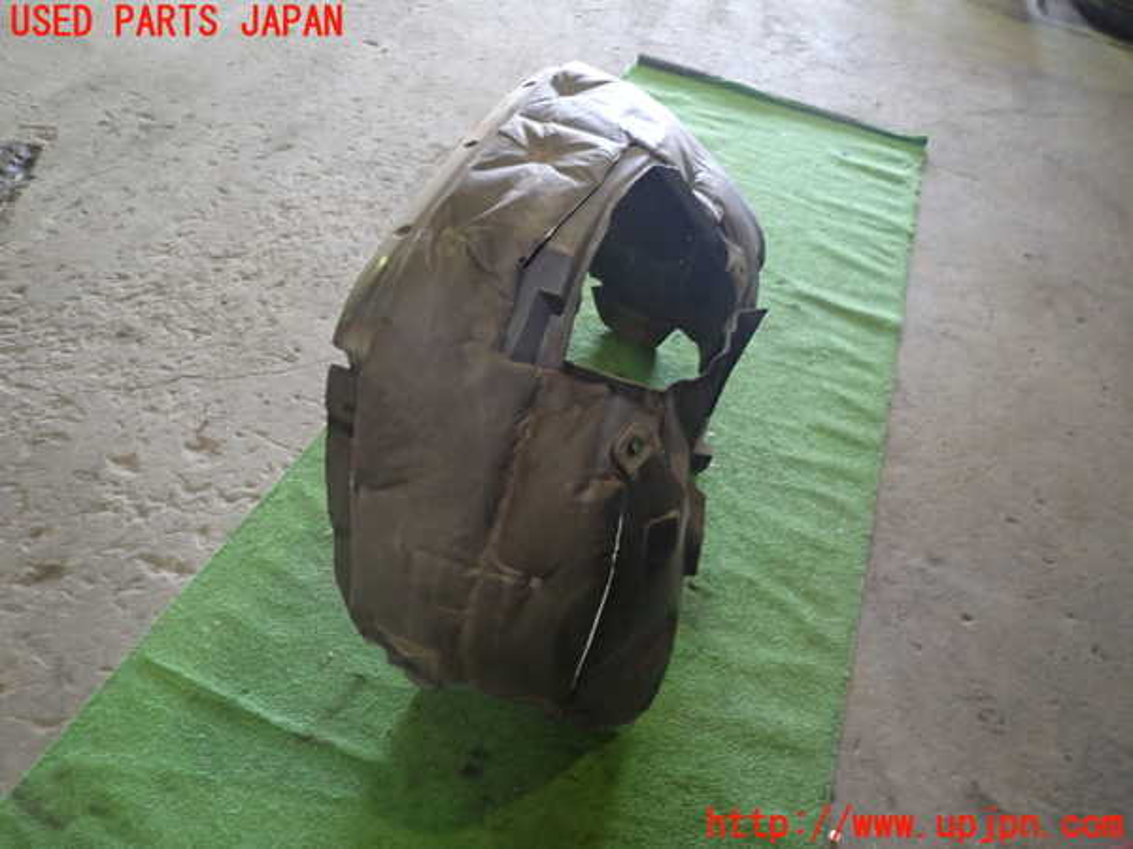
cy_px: 424
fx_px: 818
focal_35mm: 25
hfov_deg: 69.4
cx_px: 566
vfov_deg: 54.9
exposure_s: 1/30
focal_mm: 4.5
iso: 400
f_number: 2
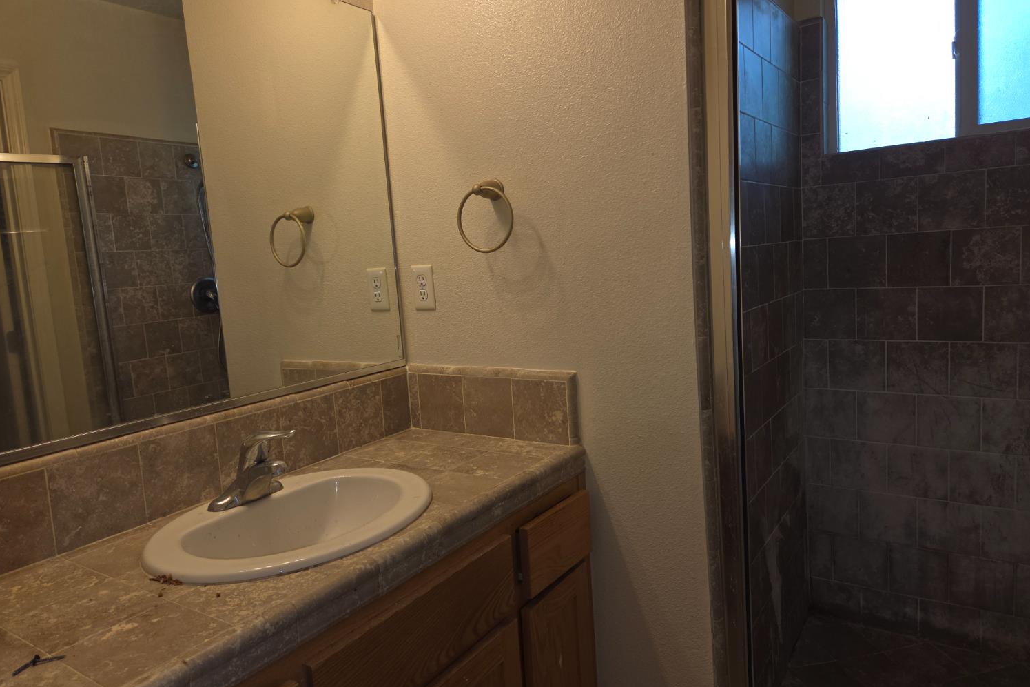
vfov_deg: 53.1
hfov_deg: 73.7
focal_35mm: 24
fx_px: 687
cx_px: 515
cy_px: 332
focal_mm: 5.4
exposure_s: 1/120
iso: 40
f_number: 1.8
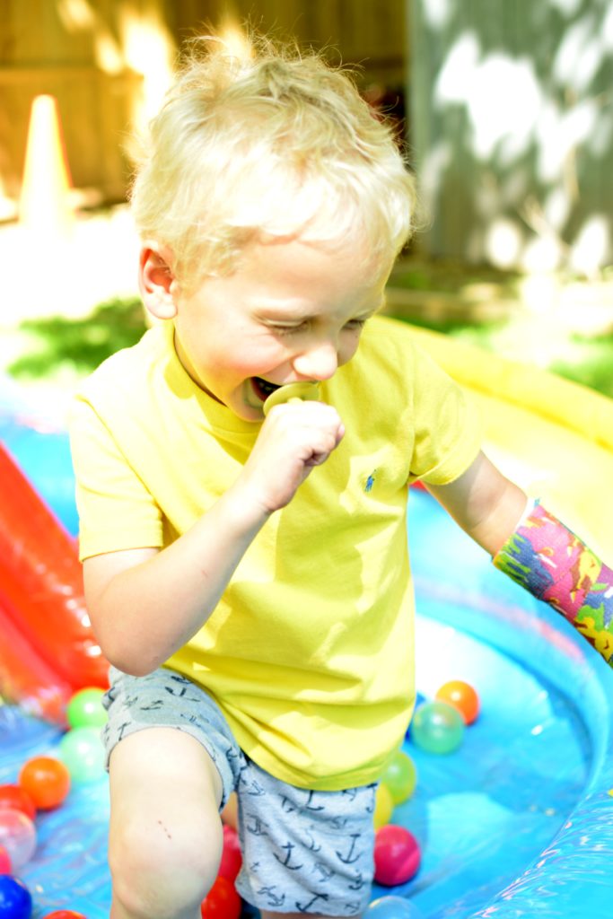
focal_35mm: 52
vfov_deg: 37.8
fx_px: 1340
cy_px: 460
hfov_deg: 25.8
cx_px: 306
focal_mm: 35
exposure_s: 1/640
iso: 500
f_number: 2.2
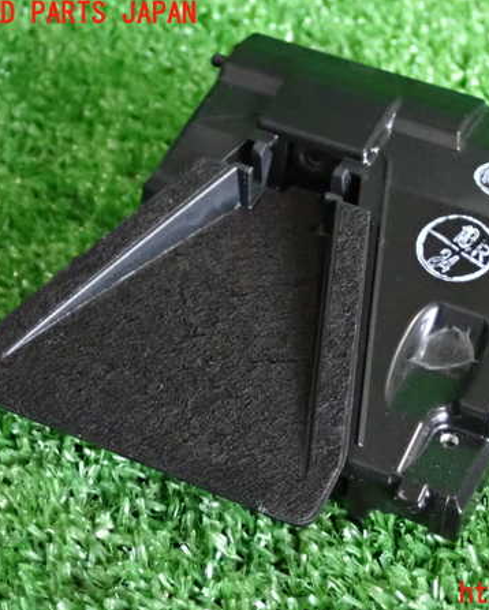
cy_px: 304
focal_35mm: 76
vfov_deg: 25.1
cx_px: 358
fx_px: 1374
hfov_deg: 20.1
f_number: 3.5
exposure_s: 1/80
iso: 3200
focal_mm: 10.35
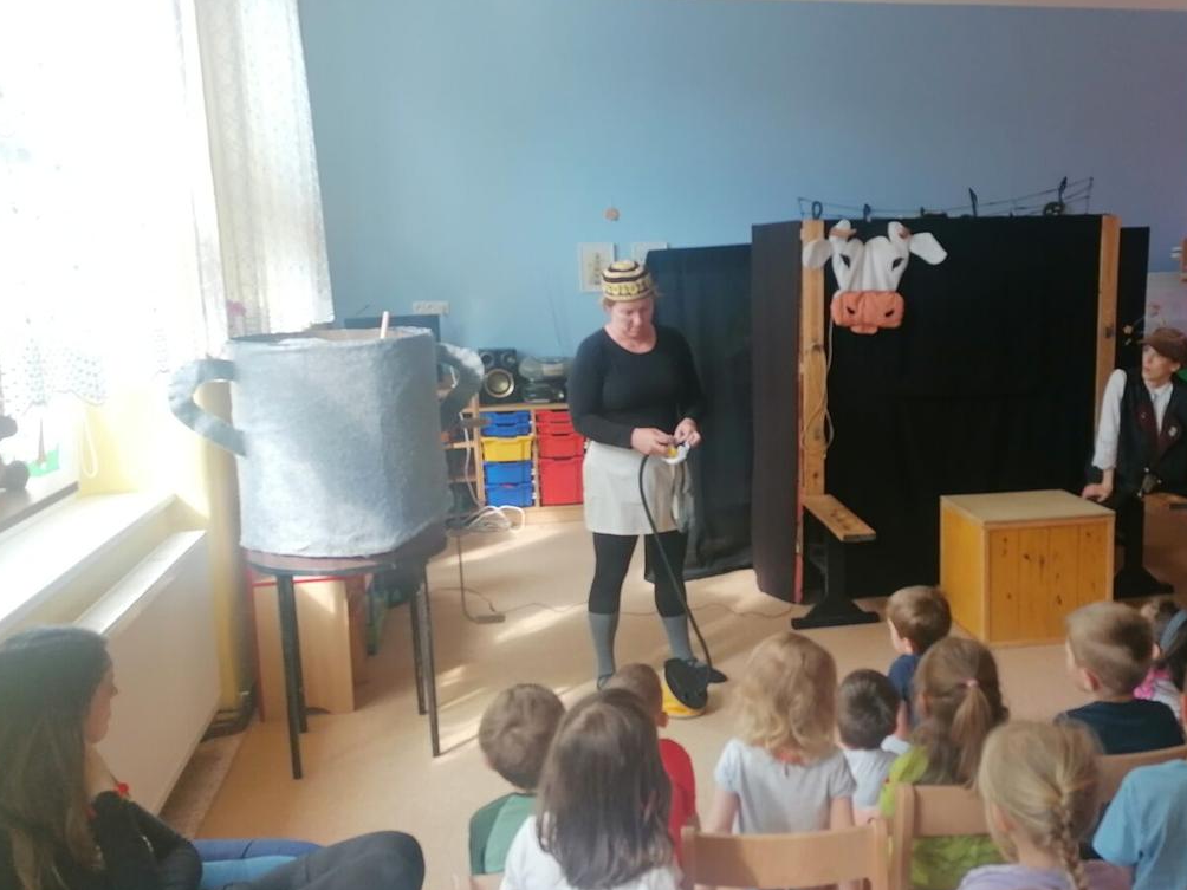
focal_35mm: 36
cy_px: 476
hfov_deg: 50.7
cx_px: 759
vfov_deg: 39.6
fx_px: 1234
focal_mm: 4.75
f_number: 1.8
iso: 100
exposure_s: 1/50
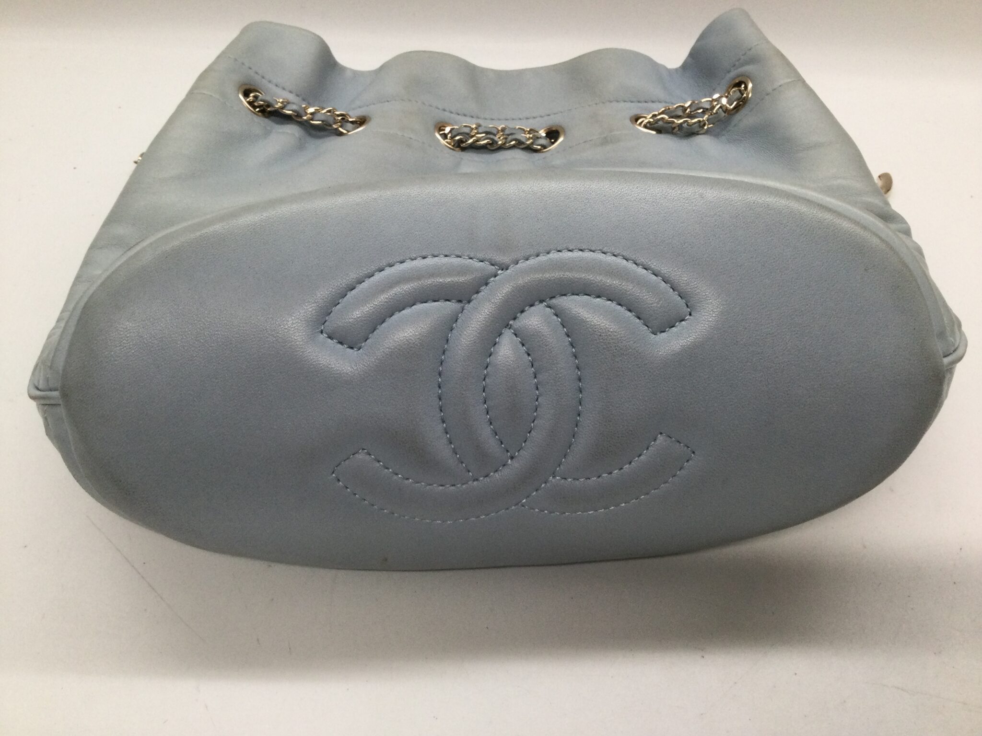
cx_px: 491
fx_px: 879
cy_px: 368
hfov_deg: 58.4
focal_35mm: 31
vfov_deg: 45.4
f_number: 2.4
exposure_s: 1/30
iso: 32
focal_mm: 3.3
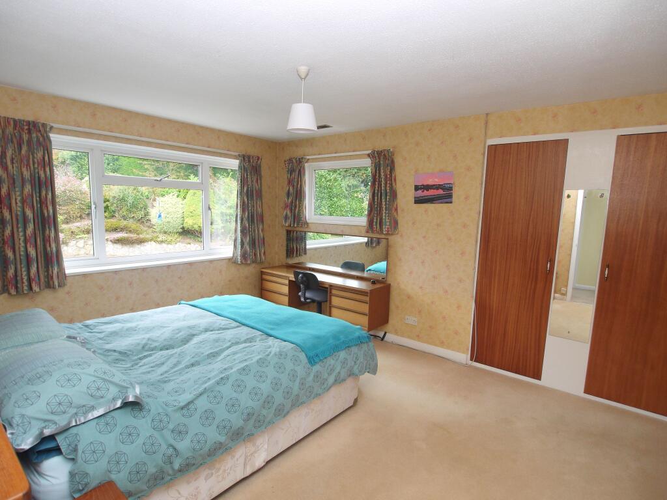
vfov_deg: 71.6
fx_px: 347
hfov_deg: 87.8
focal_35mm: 18
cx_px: 334
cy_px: 250
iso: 100
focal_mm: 9
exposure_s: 1/60
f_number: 4
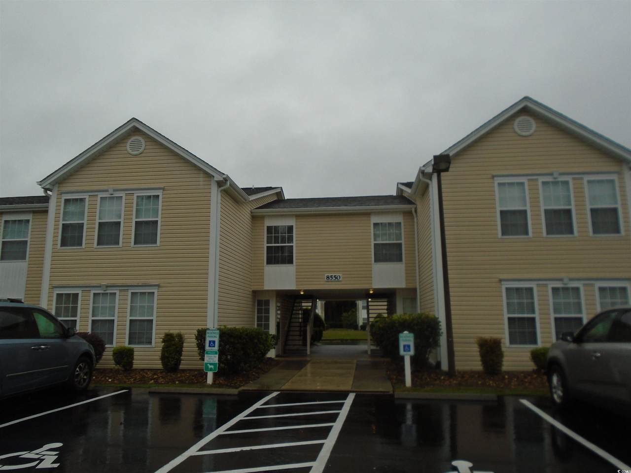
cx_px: 316
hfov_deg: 67.3
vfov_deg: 53.1
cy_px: 236
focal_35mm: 26
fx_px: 474
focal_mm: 4.6
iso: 100
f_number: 3.2
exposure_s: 1/500
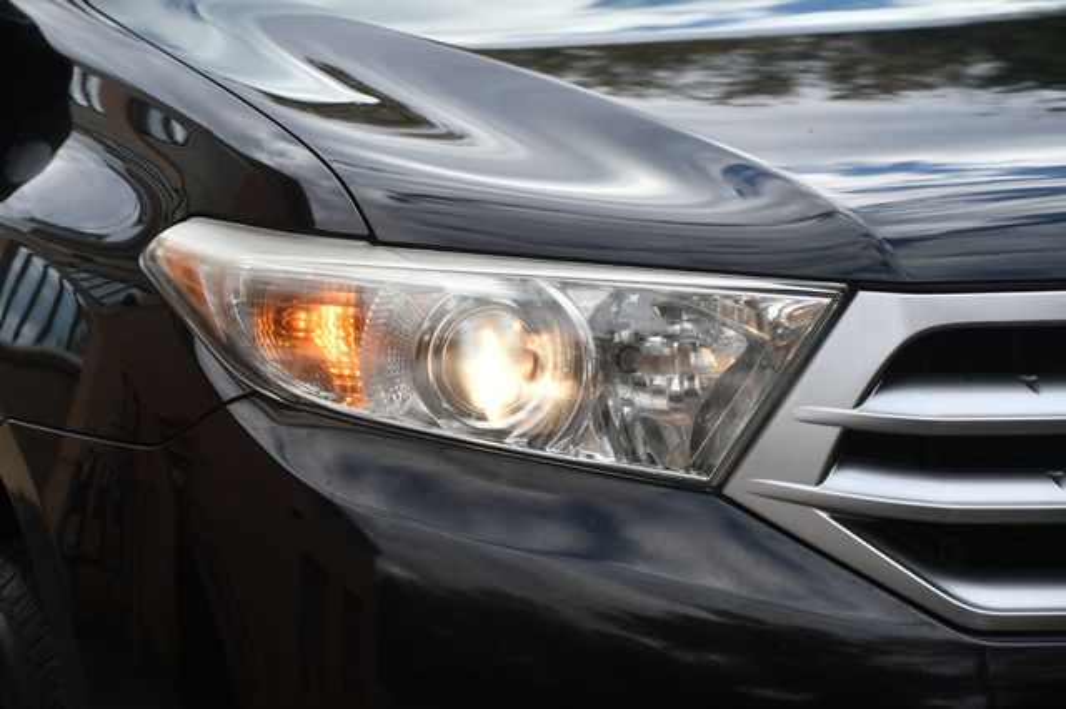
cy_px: 354
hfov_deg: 12.5
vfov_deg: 8.3
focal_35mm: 165
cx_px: 533
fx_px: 4883
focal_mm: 110
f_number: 9
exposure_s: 1/320
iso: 100
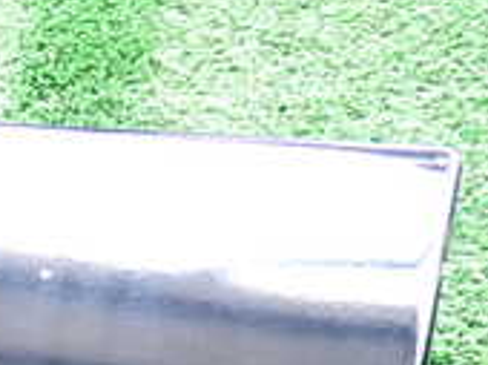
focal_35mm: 113
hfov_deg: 16.0
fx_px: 1591
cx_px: -238
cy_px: 514
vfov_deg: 12.5
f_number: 2.4
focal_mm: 5.79
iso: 250
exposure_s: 1/30
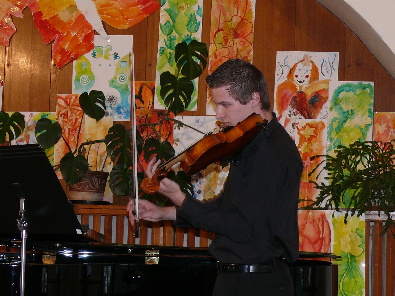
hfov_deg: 19.3
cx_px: 198
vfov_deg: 14.5
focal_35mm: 102
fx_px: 1164
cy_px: 148
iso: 160
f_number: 3.2
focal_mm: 13.4
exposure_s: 1/30
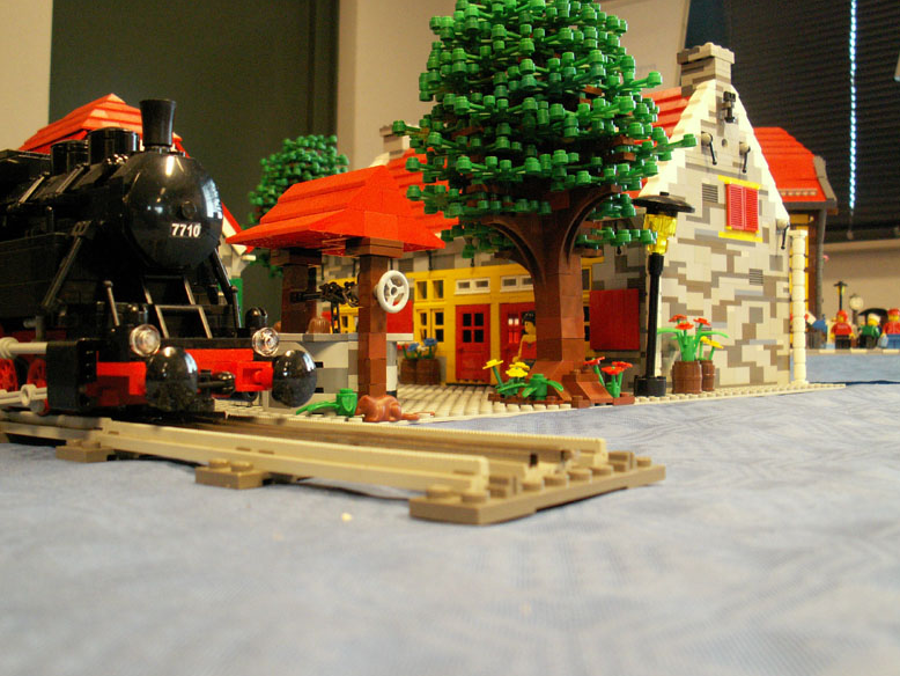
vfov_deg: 38.7
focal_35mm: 37
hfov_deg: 50.1
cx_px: 444
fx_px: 962
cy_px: 337
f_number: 2.8
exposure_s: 1/4
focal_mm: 6.05
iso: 160
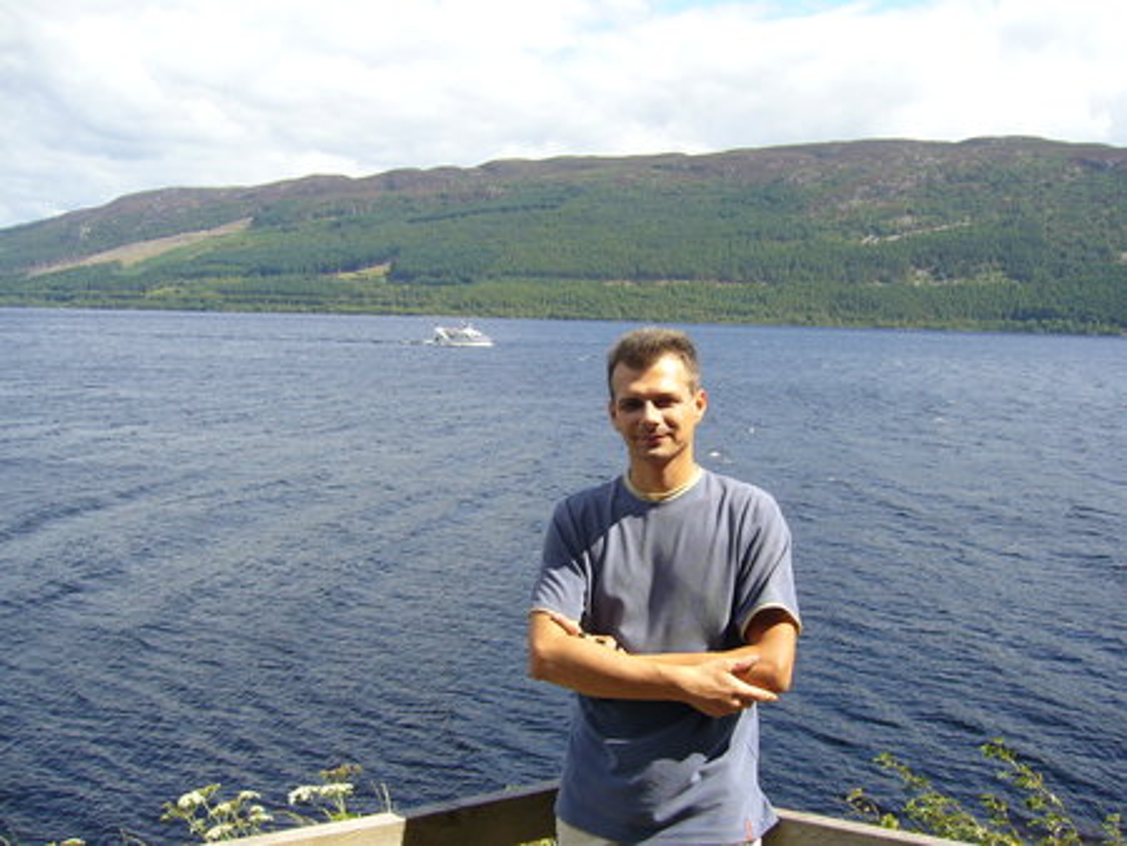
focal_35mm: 35
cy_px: 423
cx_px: 564
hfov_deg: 52.6
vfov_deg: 40.7
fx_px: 1140
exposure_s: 1/200
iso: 80
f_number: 5.6
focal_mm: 5.8
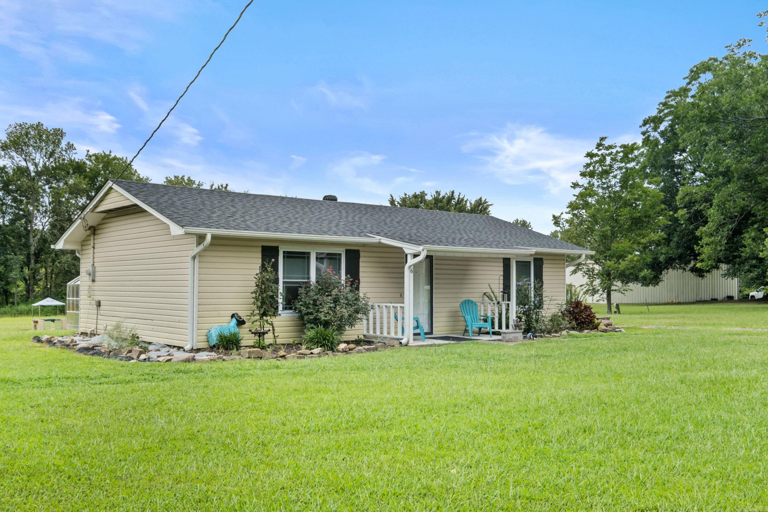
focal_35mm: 33
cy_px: 256
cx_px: 384
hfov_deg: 57.2
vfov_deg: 40.0
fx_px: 704
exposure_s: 1/160
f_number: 8
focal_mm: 21.9
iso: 200
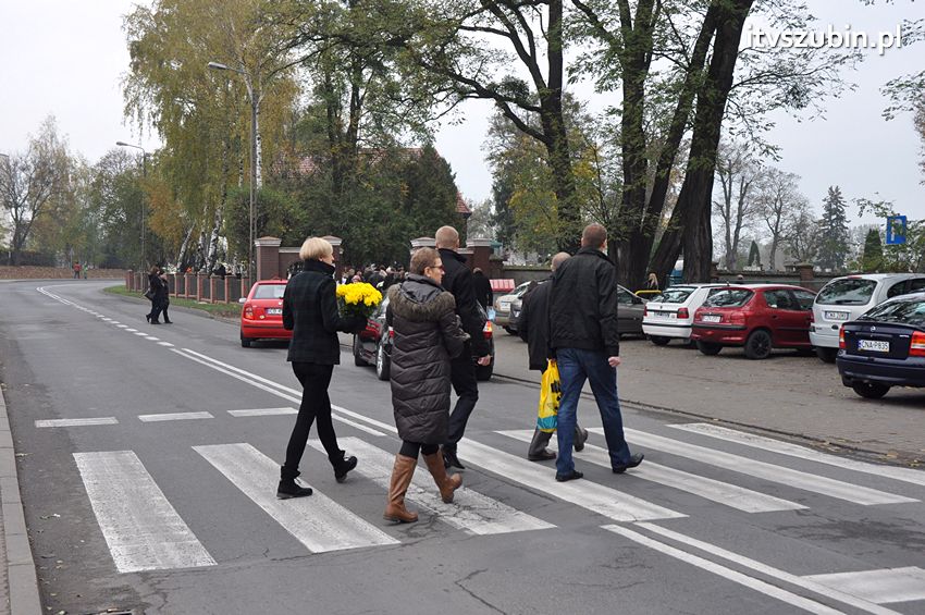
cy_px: 308
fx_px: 1117
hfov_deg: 45.0
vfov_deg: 30.8
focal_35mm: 44
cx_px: 462
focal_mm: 29
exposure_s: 1/250
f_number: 8
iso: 640
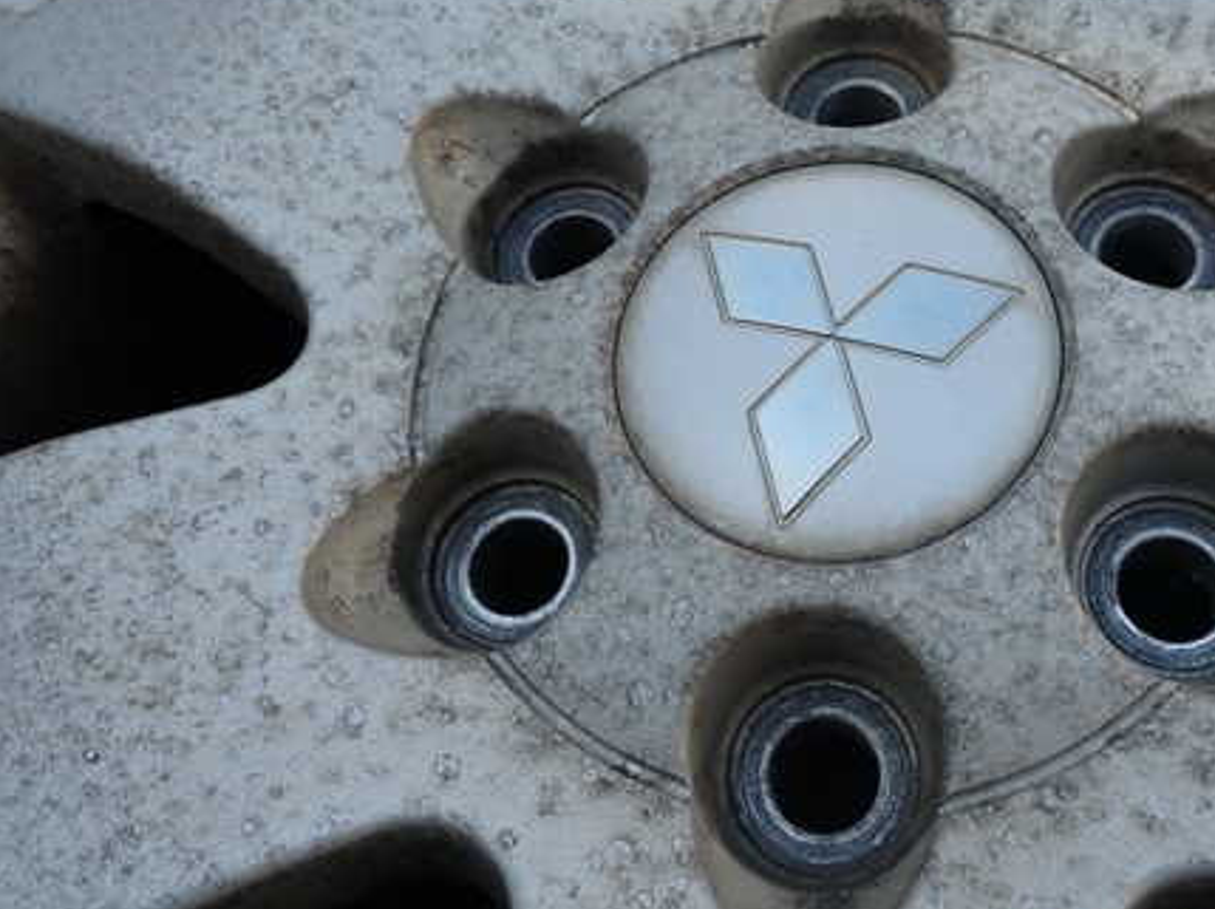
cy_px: 345
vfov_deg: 40.4
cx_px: 796
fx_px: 1227
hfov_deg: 51.8
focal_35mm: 35
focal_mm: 4.5
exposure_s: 1/400
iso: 100
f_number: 2.8
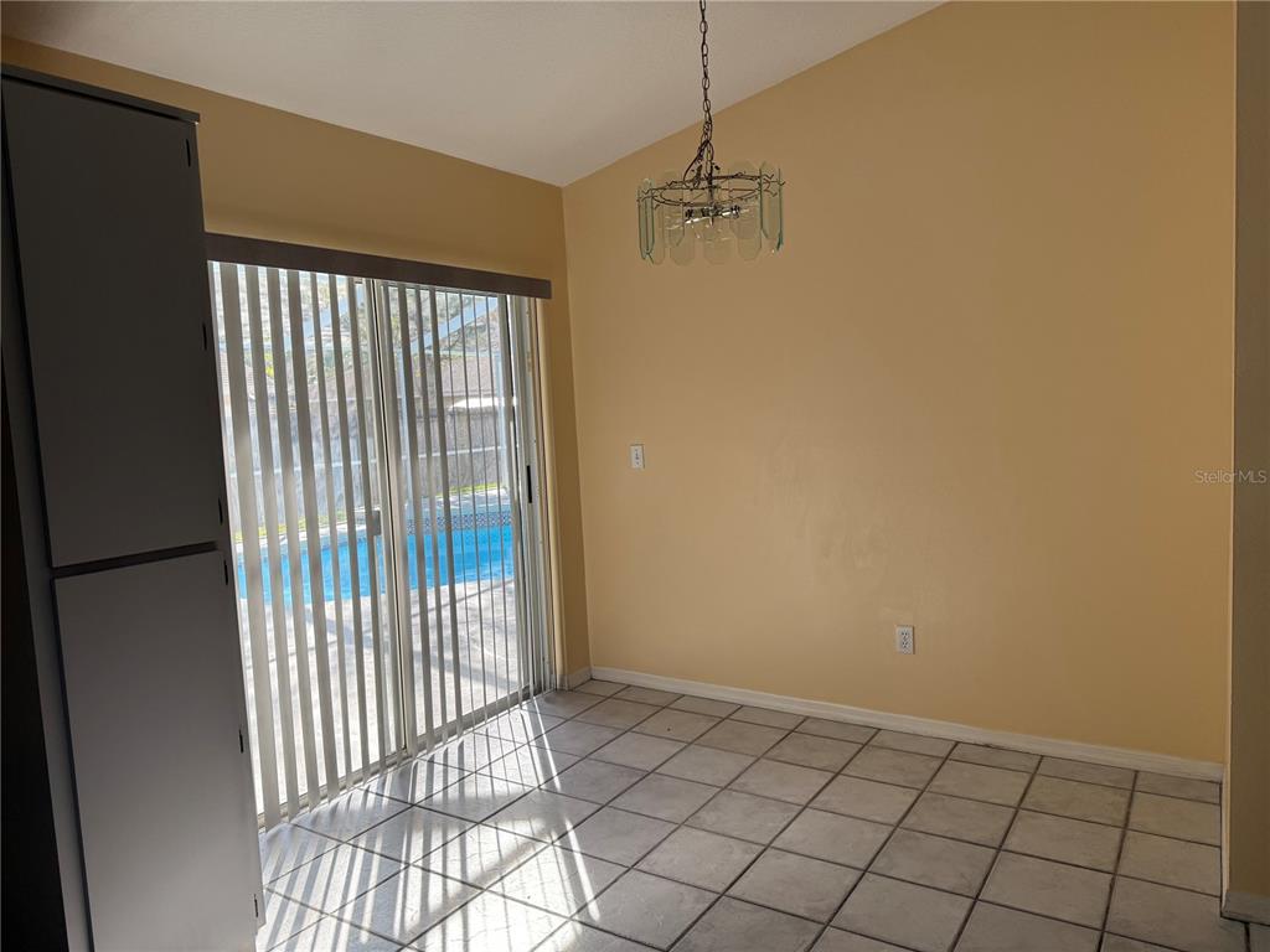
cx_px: 635
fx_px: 881
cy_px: 476
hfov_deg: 71.6
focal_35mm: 24
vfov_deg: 56.8
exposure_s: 1/325
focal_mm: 6.76
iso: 100
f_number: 1.78
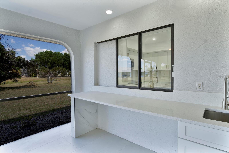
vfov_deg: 67.4
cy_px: 76
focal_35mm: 18
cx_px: 114
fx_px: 114
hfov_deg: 90.0
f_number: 8
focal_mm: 12
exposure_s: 1/3
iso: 100
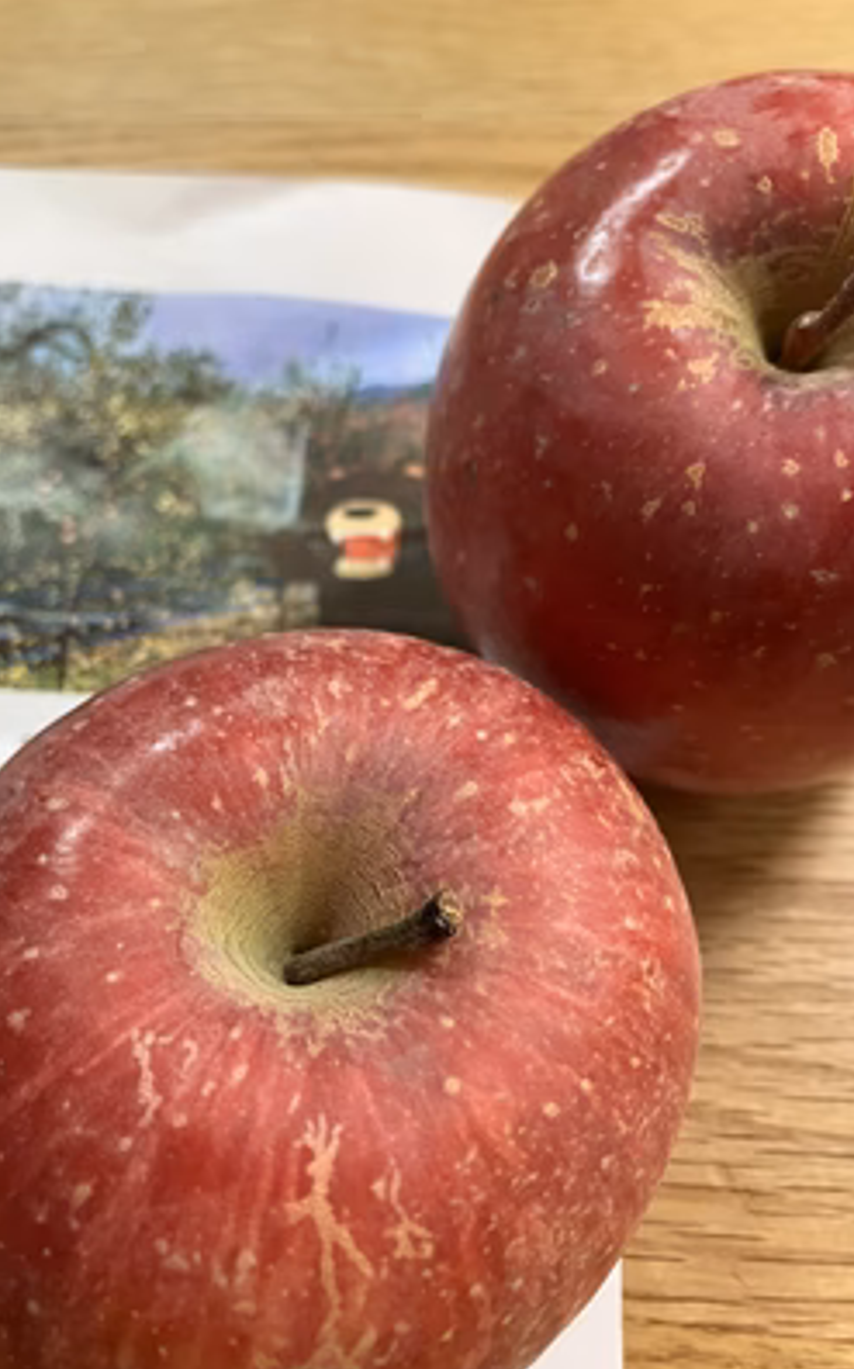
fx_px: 1119
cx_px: 387
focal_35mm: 30
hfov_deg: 41.7
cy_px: 688
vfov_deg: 62.9
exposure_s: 1/60
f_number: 1.8
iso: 200
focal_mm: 3.99
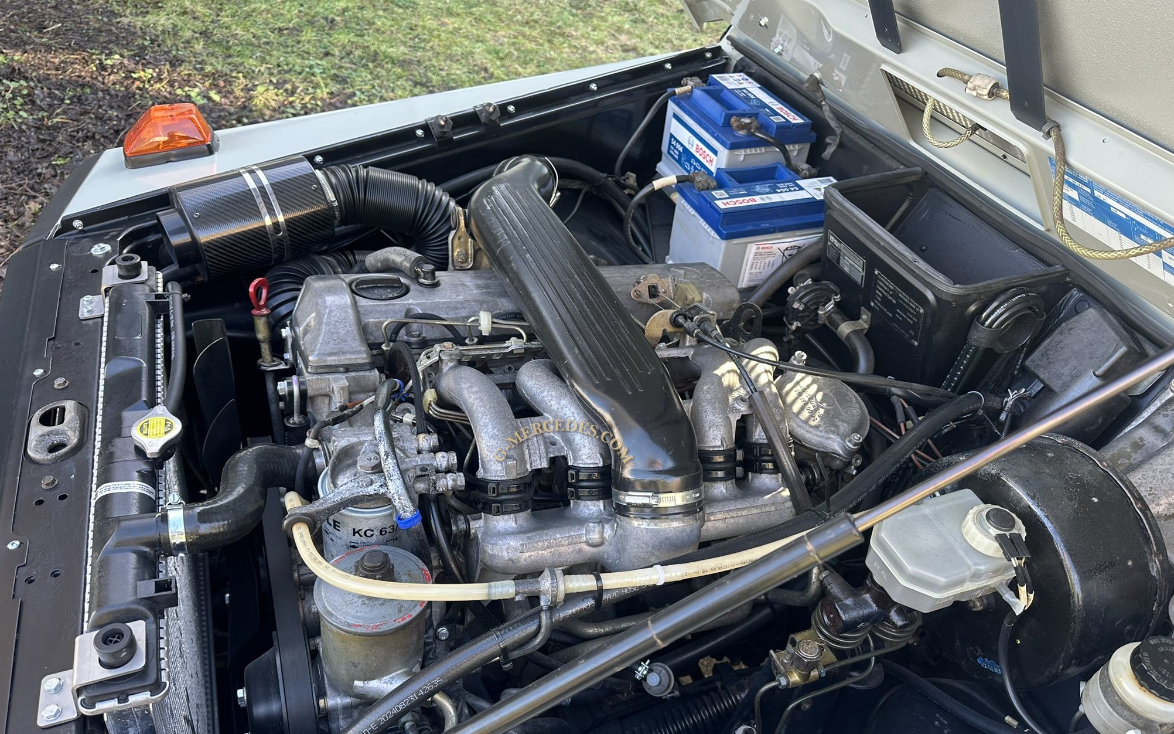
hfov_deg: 70.4
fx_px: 832
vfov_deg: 47.4
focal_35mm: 26
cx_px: 593
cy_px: 426
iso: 80
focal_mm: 6.86
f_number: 1.78
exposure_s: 1/121
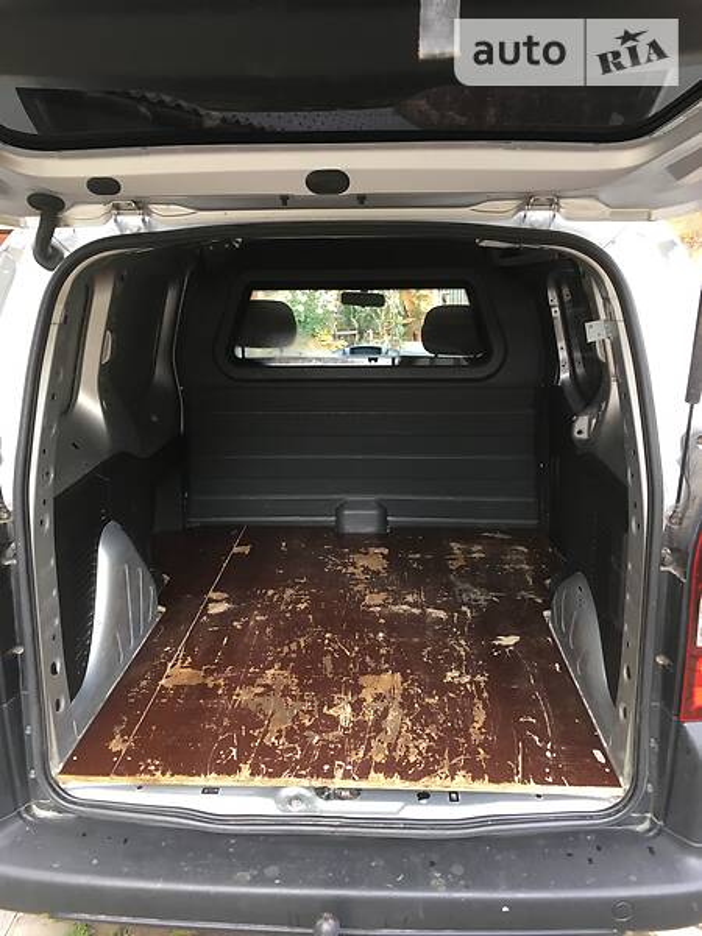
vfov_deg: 61.7
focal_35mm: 29
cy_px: 468
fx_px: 784
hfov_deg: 48.2
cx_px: 351
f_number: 2.2
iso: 32
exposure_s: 1/33
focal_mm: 4.2
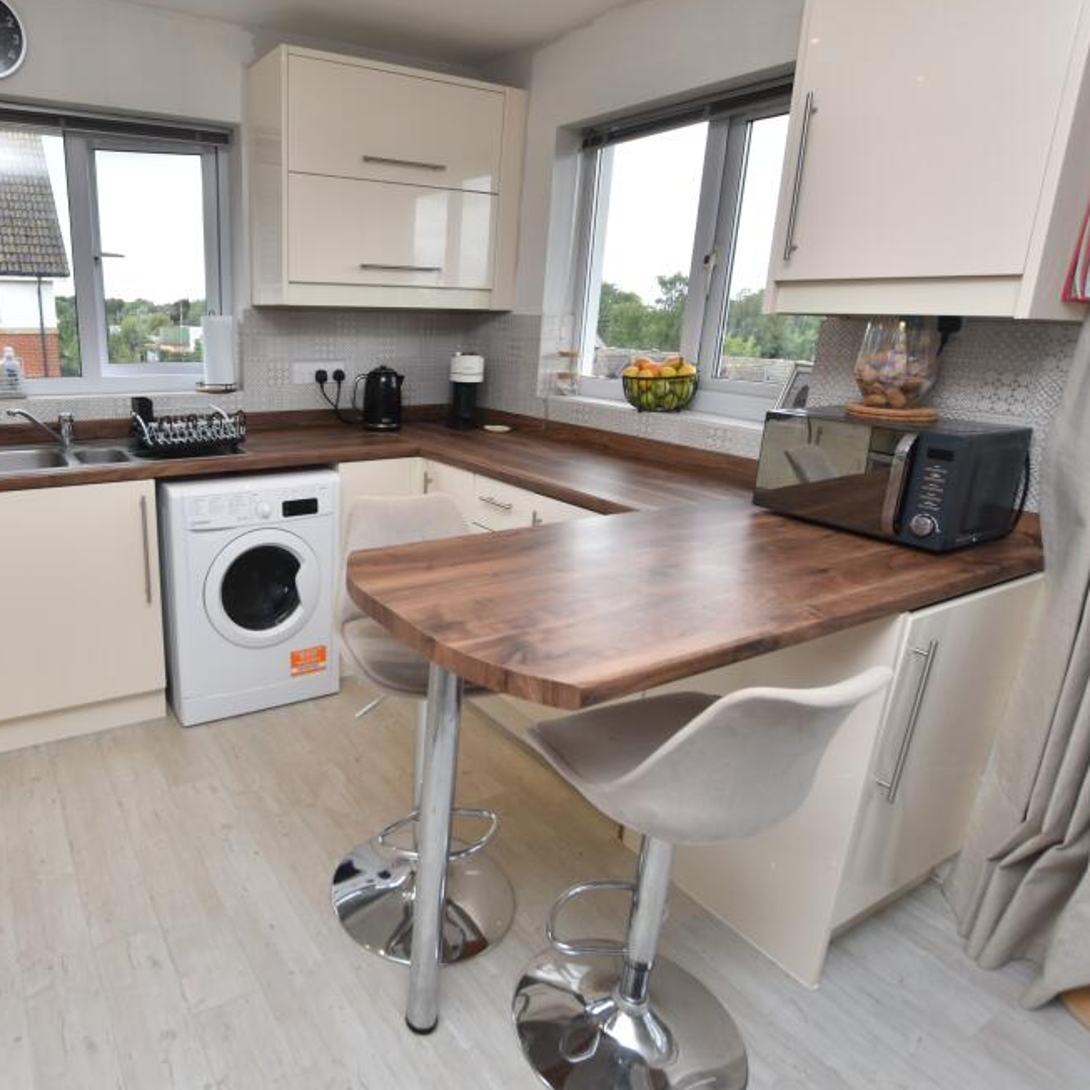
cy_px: 525
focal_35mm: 20
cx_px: 356
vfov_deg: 74.8
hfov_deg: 72.4
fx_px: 712
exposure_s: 1/100
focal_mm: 10
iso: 100
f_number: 5
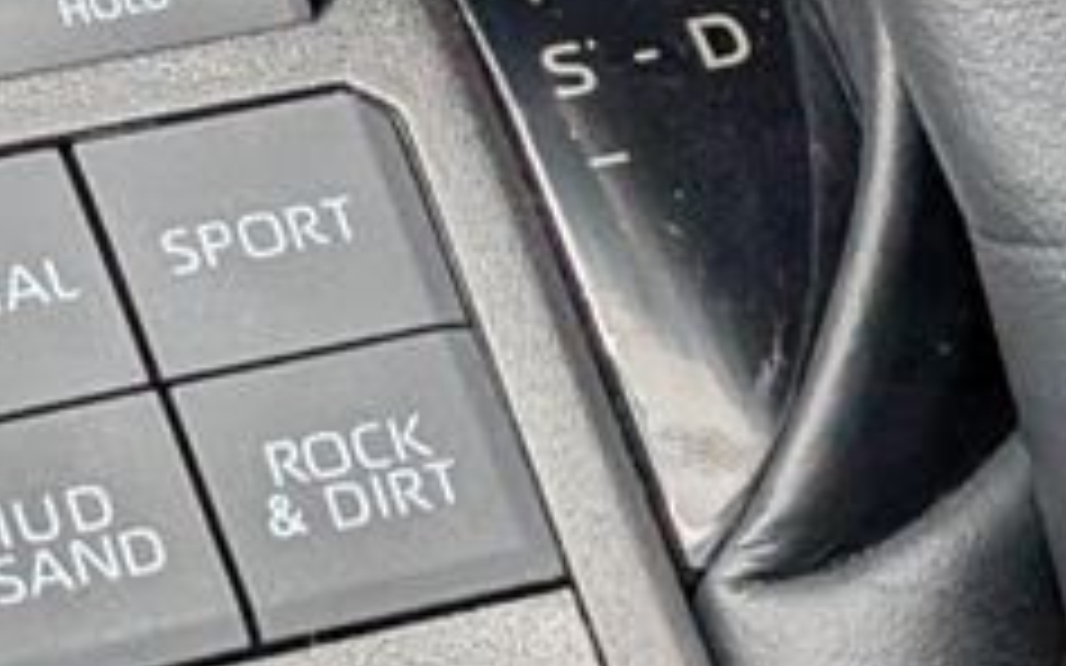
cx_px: 562
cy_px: -180
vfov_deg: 5.8
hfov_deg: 9.4
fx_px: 6506
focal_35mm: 224
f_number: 1.68
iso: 74
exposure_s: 1/312
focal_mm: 6.9
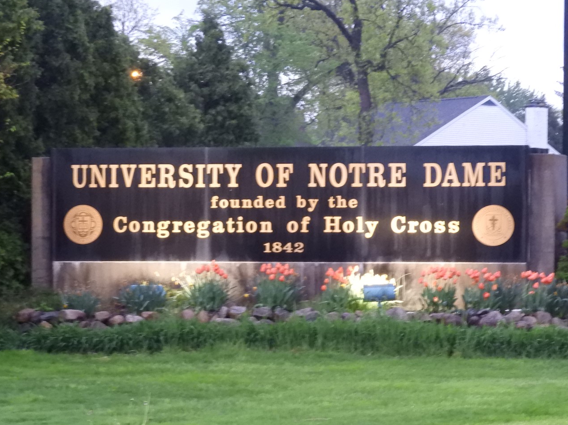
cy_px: 235
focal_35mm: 130
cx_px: 286
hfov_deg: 15.2
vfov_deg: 11.4
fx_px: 2133
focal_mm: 20.6
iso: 1600
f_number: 5
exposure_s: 1/20
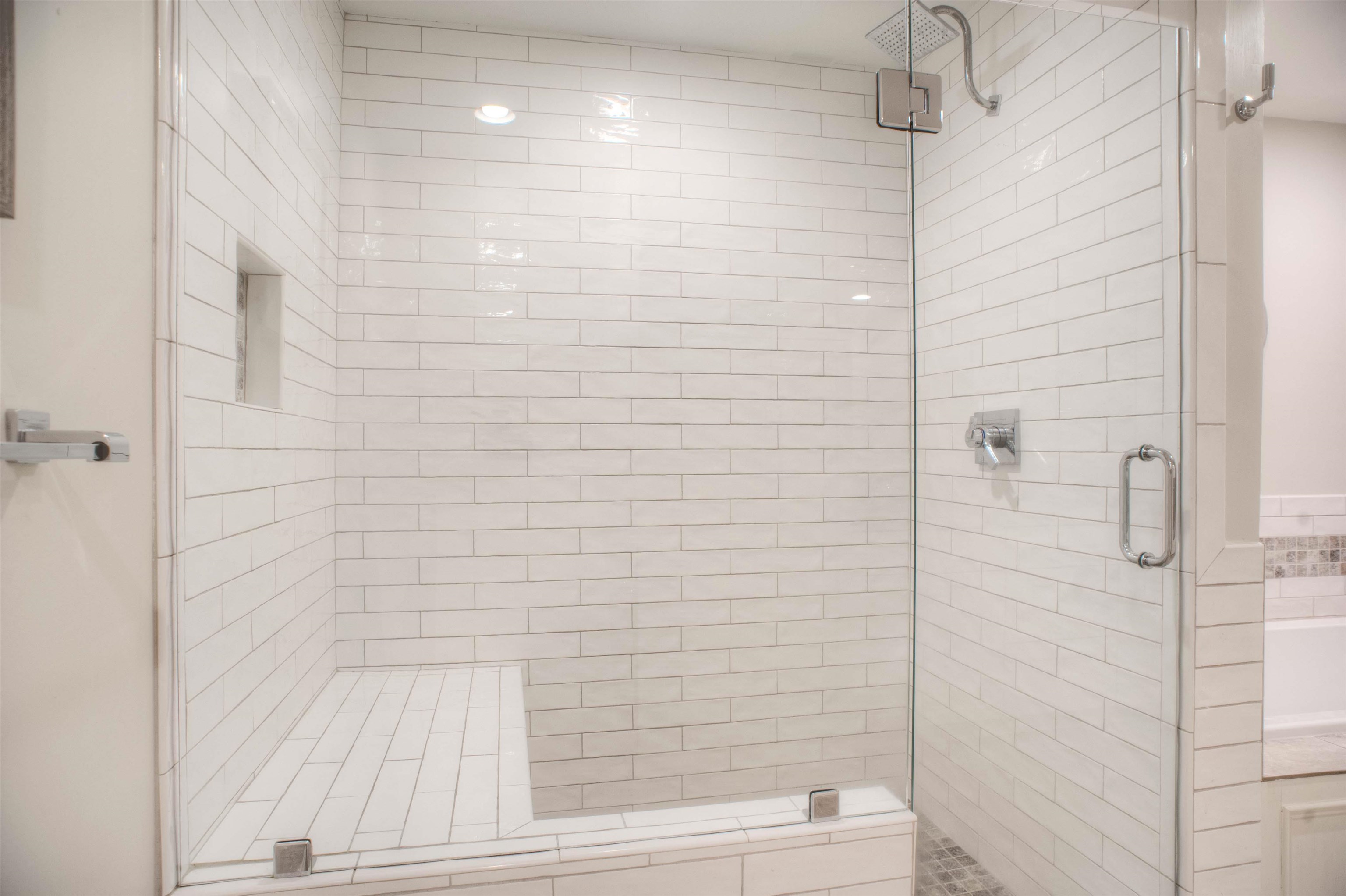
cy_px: 448
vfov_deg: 61.9
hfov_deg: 84.0
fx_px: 747
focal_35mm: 20
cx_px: 673
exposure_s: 1/40
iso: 800
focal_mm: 20
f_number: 8
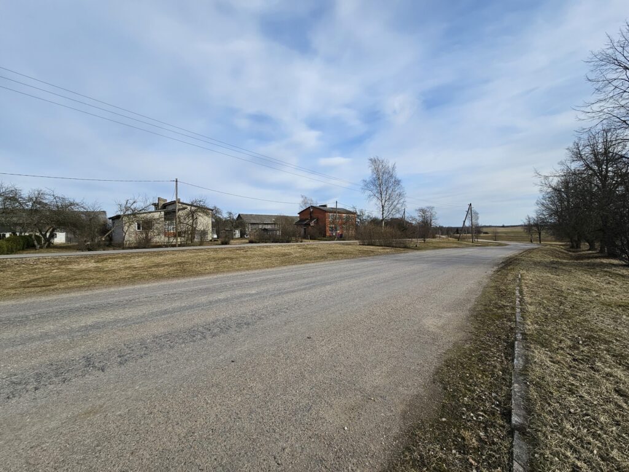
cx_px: 314
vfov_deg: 89.9
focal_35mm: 13
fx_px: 236
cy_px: 236
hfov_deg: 106.2
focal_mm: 2.2
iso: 50
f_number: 2.2
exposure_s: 1/2797
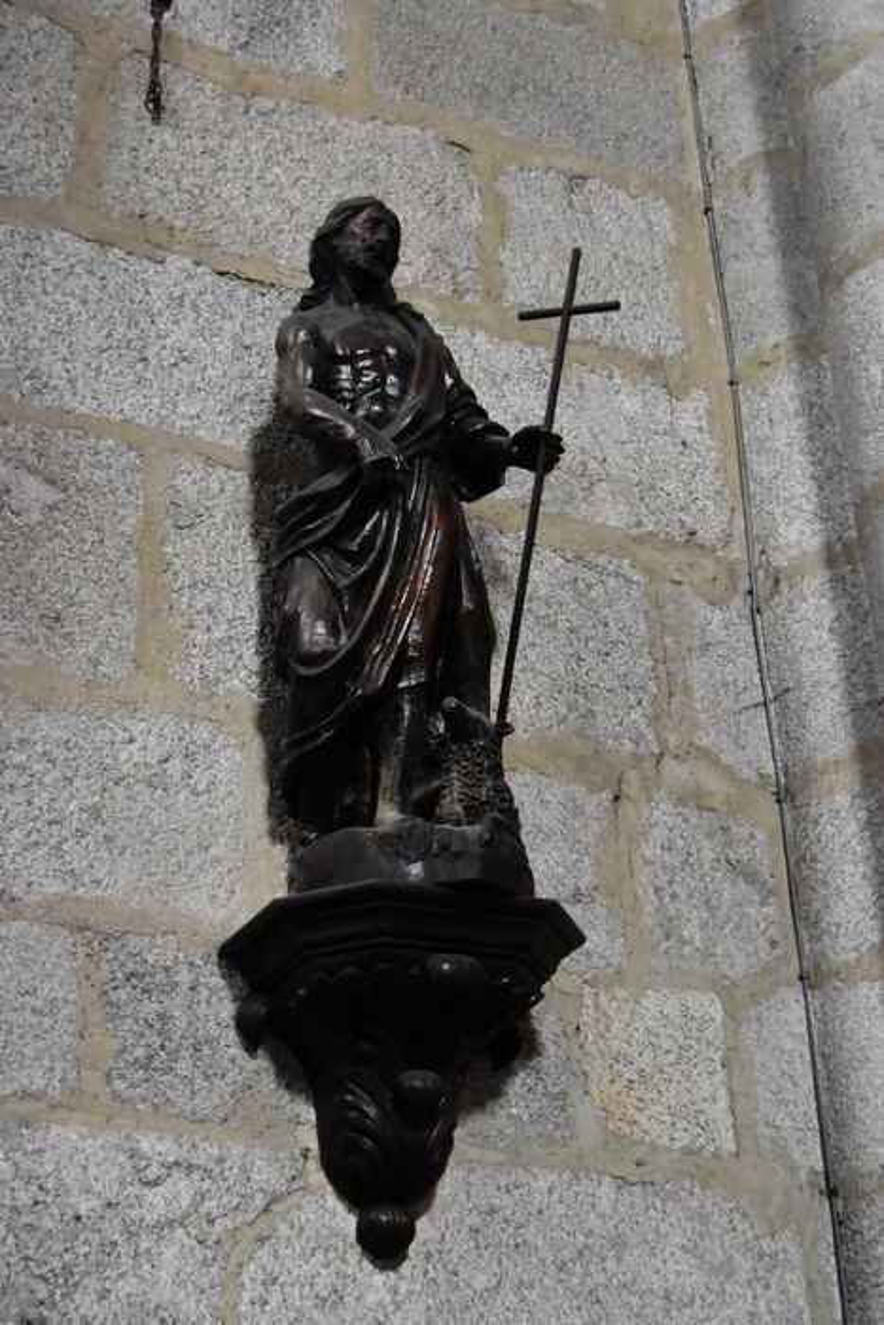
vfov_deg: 37.8
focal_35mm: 52
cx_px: 442
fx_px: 1933
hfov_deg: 25.8
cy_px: 662
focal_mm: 35
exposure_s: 1/60
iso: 9000
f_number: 4.5
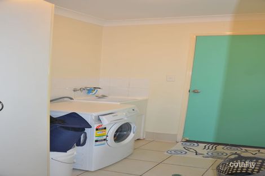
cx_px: 132
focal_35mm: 32
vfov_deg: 41.7
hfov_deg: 59.5
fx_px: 232
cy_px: 88
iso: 800
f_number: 3.8
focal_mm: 21
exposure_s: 1/60
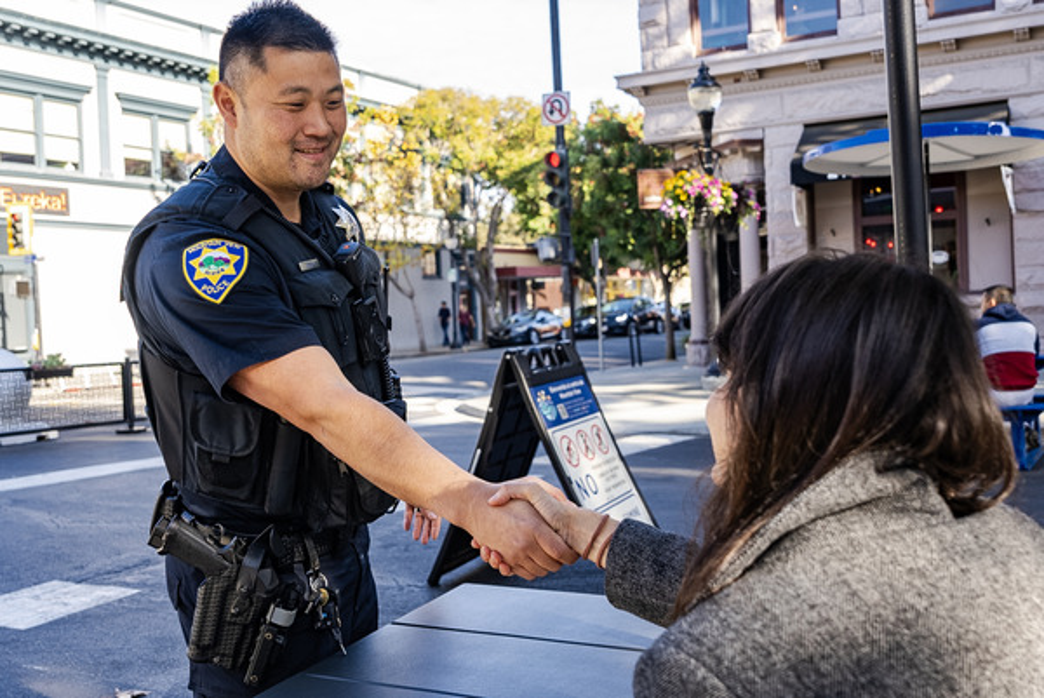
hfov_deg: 53.1
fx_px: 1045
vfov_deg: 36.9
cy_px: 349
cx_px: 522
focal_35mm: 36
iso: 160
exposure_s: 1/160
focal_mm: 24
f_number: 4
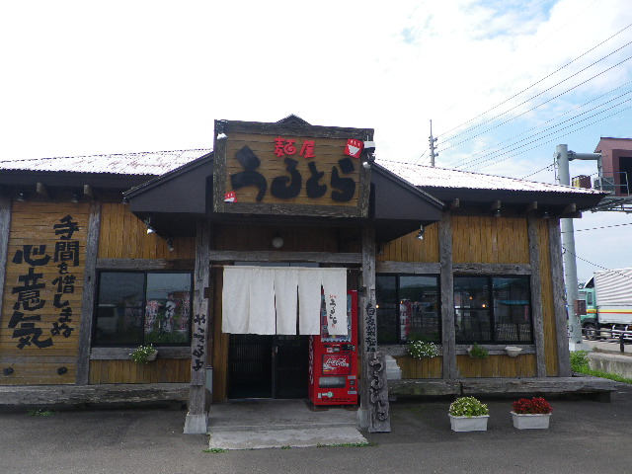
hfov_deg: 63.4
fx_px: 511
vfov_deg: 49.7
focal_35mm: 28
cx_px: 316
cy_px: 237
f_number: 7
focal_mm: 4.9
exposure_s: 1/125
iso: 64
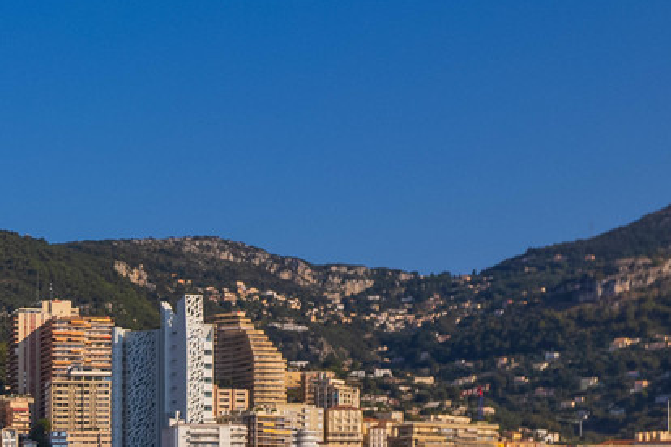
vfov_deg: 15.0
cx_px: -298
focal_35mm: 85
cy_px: 651
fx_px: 1584
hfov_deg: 20.8
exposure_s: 1/60
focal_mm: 8.4
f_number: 2.8
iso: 100
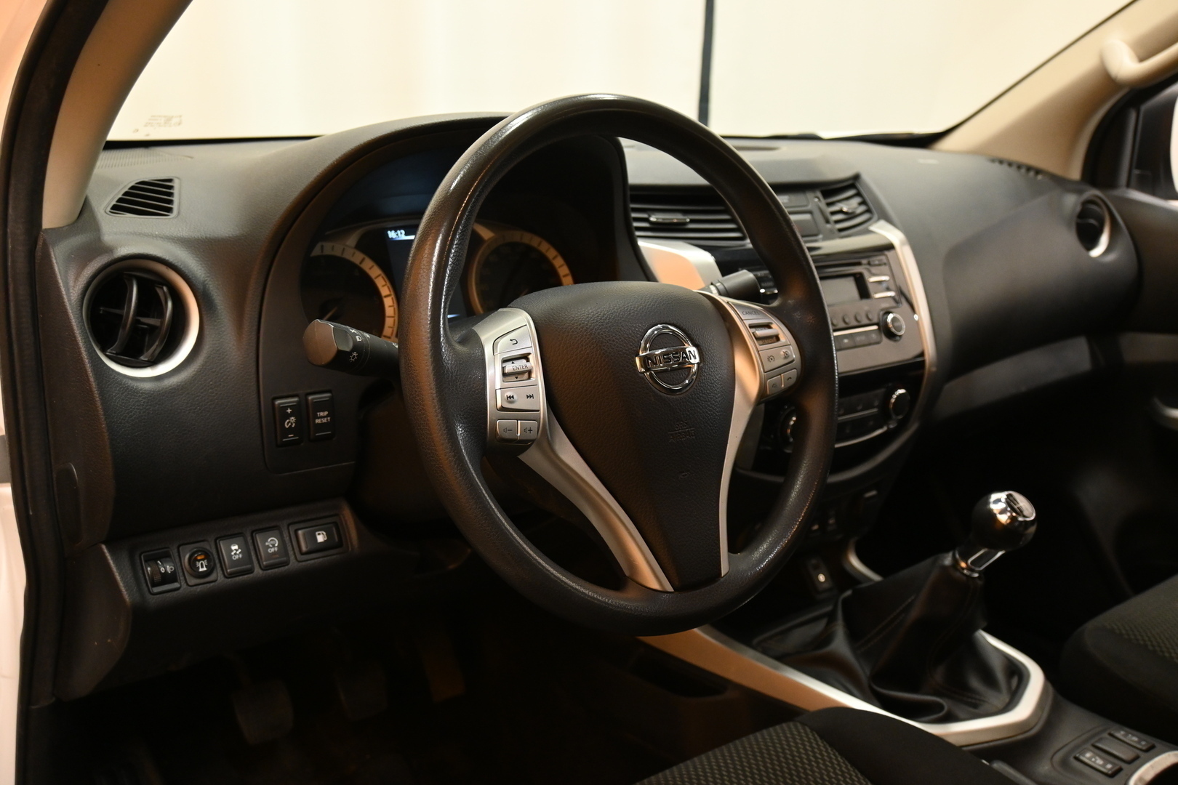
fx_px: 1104
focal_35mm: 34
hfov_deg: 56.1
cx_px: 589
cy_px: 392
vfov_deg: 39.1
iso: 1250
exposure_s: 1/40
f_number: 4
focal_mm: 22.5
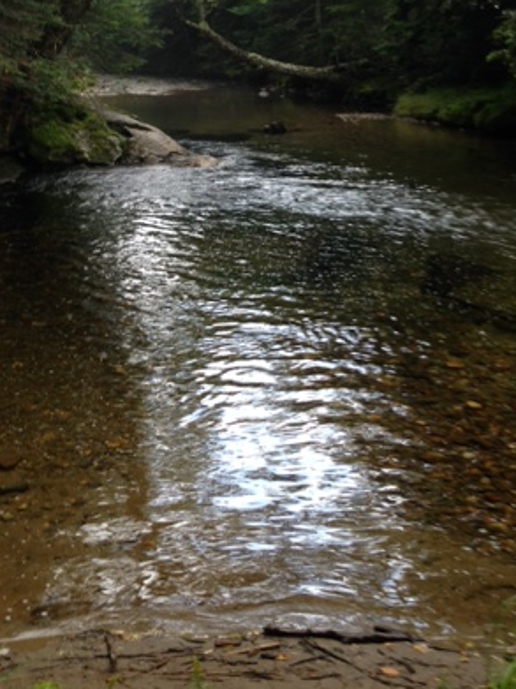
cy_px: 134
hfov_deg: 27.0
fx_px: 1074
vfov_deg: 34.4
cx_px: 224
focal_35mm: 54
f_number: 2.4
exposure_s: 1/40
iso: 64
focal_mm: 4.12
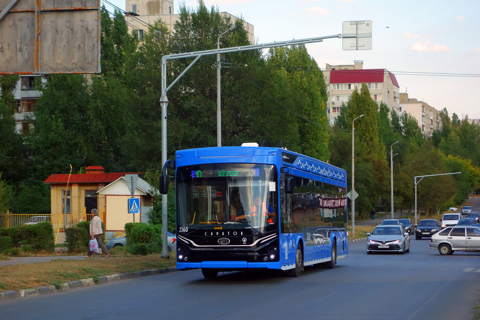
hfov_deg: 25.7
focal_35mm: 79
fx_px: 1053
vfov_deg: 17.3
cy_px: 160
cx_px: 240
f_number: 4.5
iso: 200
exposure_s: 1/500
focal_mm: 29.49
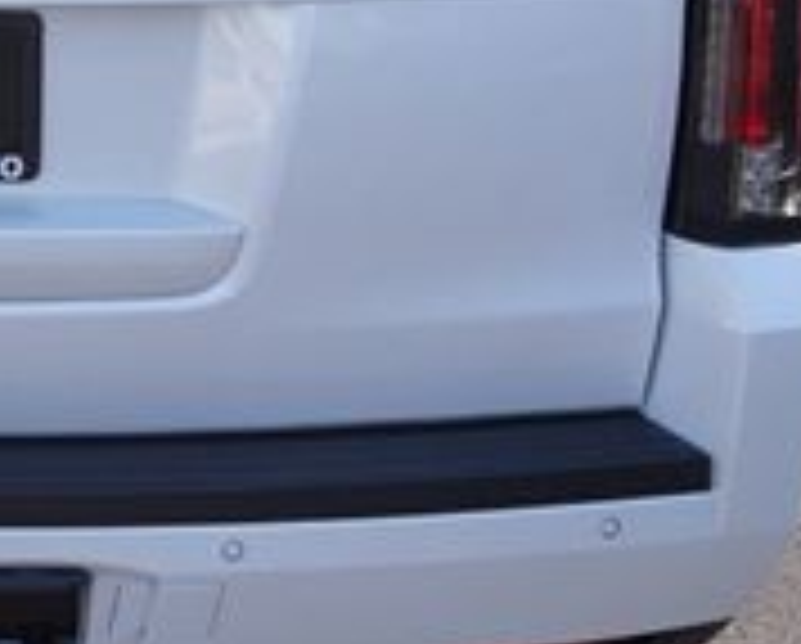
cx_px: -153
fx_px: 2398
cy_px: 32
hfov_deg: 18.0
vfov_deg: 15.1
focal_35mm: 101
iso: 100
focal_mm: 20
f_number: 5.6
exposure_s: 1/125
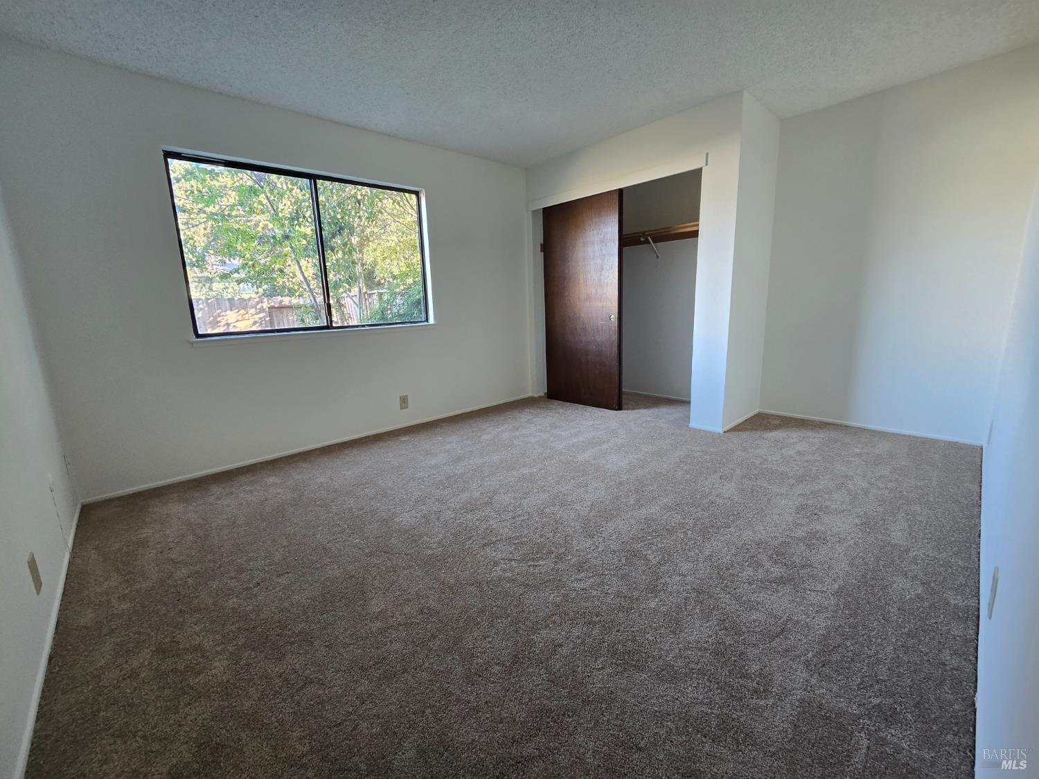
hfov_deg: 106.2
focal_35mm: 13
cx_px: 520
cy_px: 390
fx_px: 390
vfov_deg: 89.9
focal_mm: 2.2
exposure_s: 1/60
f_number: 2.2
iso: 125
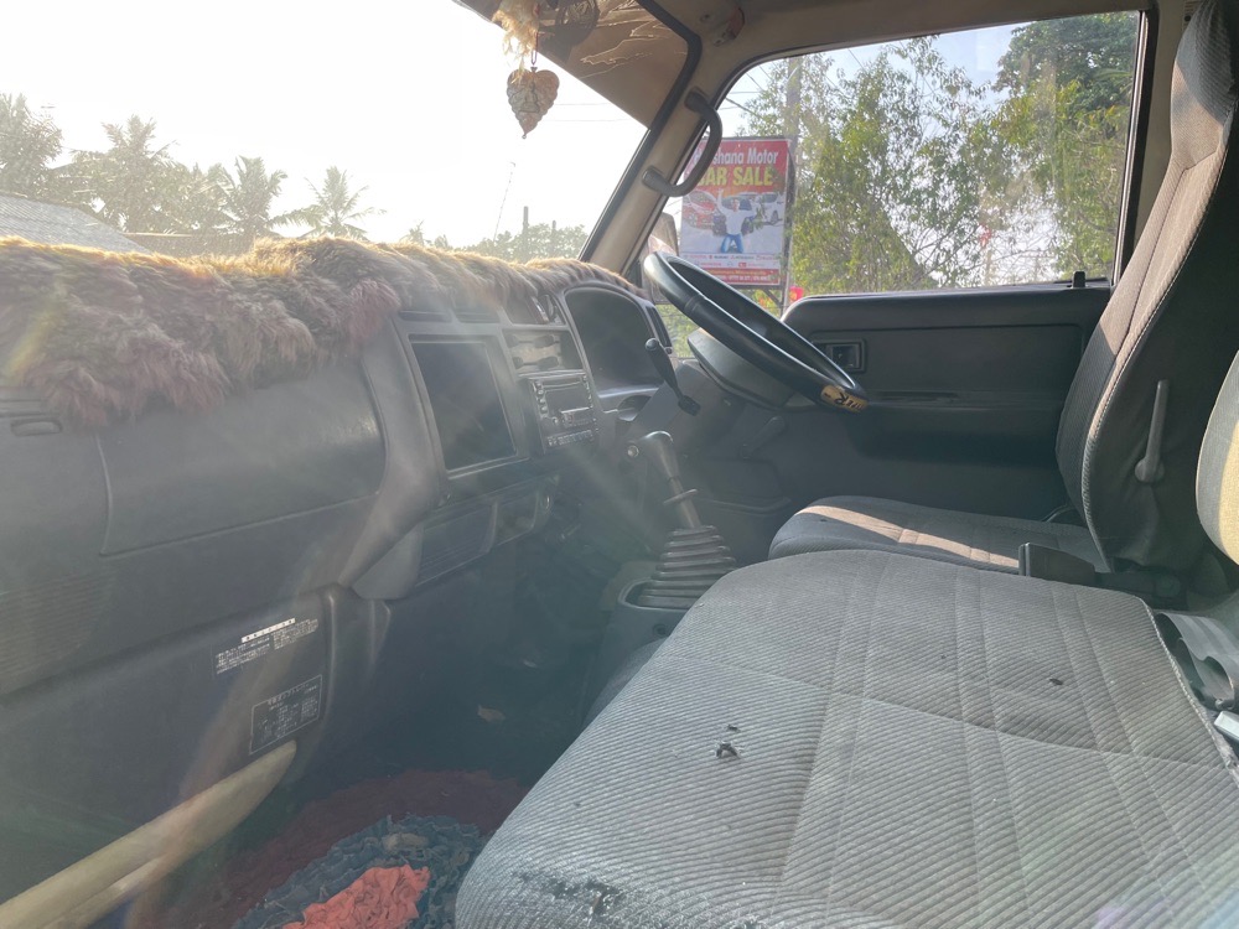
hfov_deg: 67.3
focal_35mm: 26
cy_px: 464
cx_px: 620
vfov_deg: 53.1
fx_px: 931
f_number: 1.6
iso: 32
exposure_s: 1/425
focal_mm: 4.2
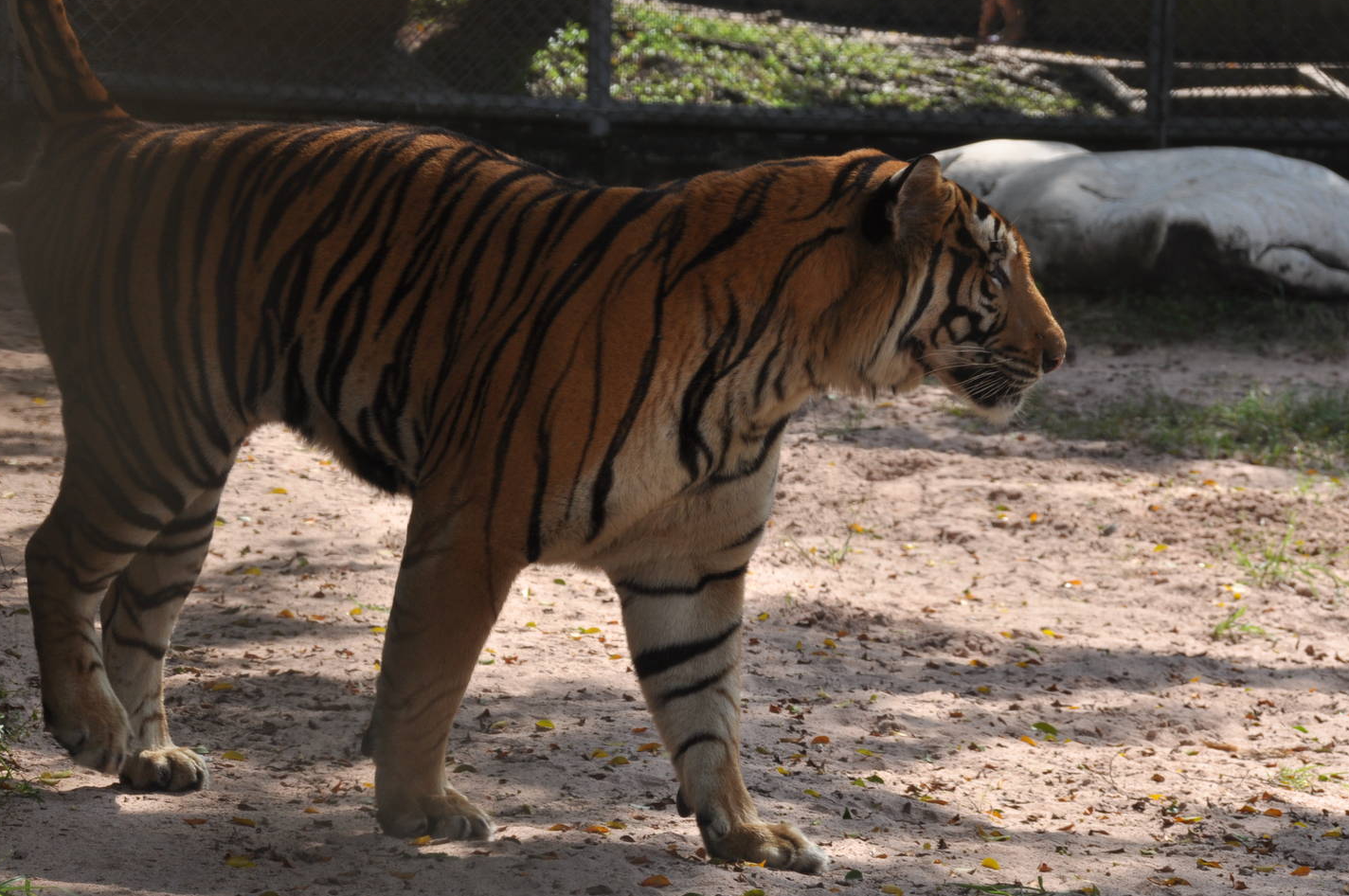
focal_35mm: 228
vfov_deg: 6.0
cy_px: 482
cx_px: 627
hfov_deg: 9.1
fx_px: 8517
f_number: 10
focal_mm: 135
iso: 200
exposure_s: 1/200
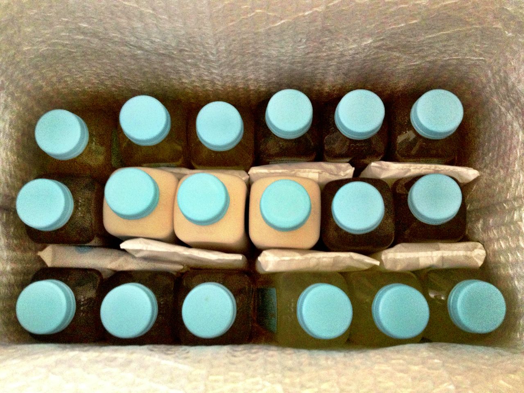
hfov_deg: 52.6
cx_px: 262
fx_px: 530
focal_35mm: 35
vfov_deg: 40.7
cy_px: 196
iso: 400
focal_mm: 4.28
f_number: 2.4
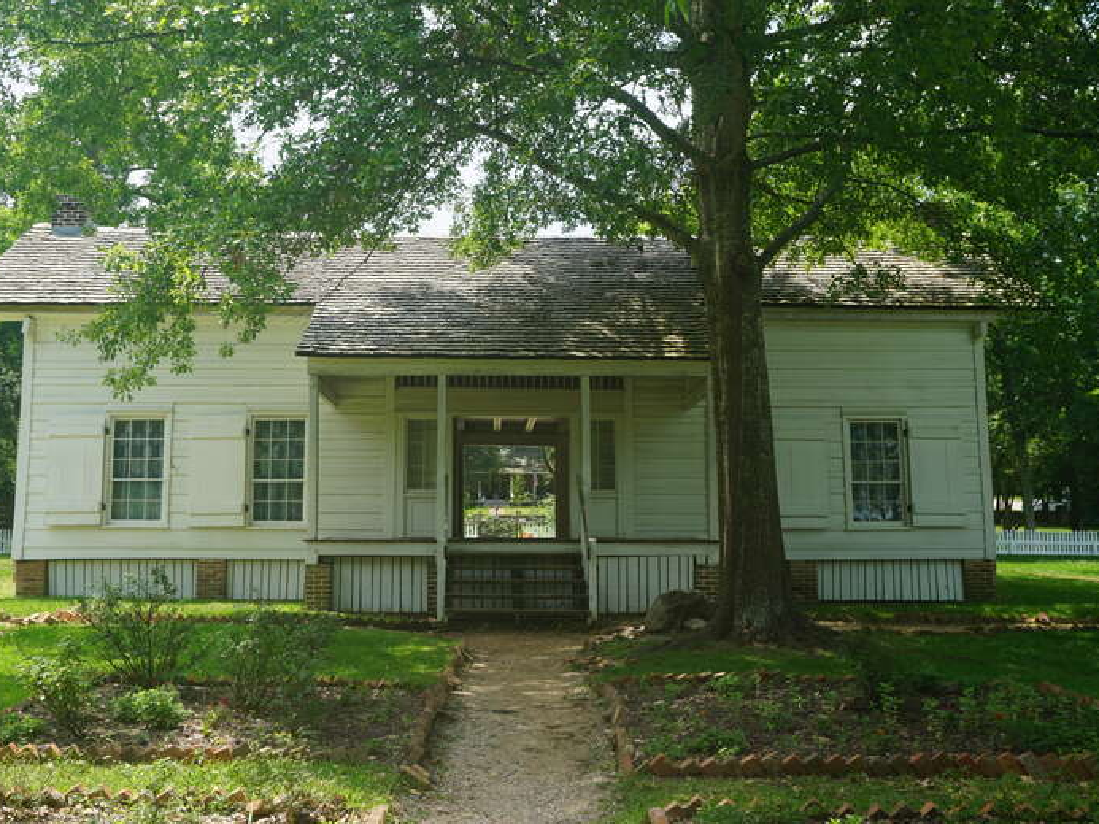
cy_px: 422
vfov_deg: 36.0
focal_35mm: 40
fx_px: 1270
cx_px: 513
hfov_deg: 46.8
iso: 100
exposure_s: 1/100
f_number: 9
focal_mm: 24
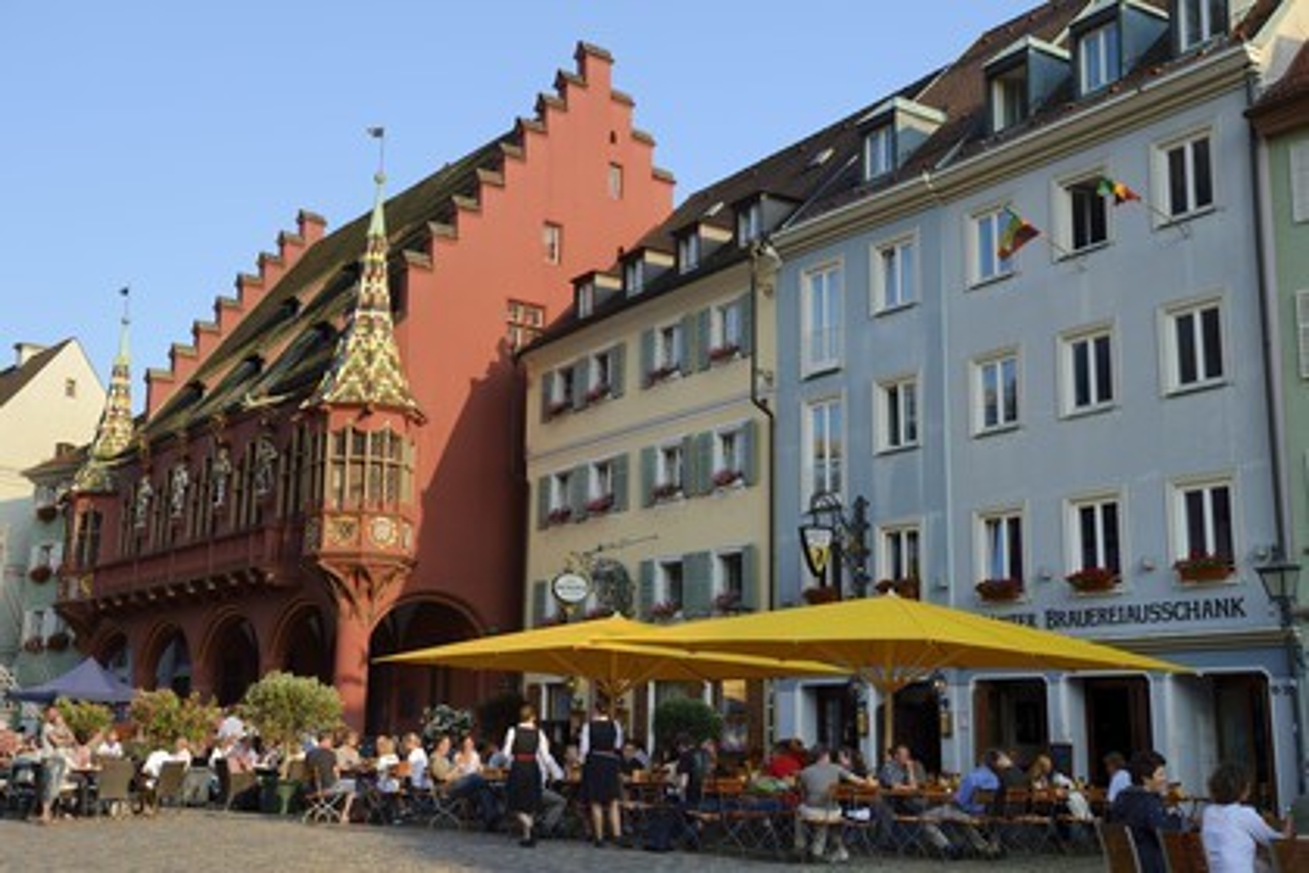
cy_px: 436
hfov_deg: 46.4
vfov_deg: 31.9
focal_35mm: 42
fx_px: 1527
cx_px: 654
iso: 200
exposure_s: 1/640
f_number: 5
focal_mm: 42
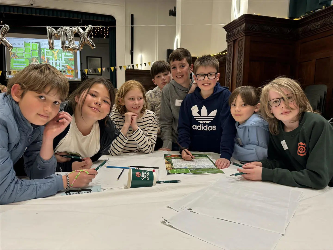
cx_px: 166
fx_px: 231
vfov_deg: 56.8
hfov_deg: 71.6
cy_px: 125
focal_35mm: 24
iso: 200
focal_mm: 6.76
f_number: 1.78
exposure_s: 1/55
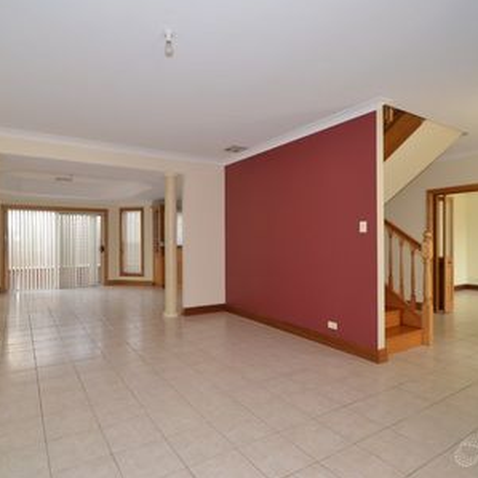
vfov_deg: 74.8
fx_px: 312
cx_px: 208
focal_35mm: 20
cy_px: 233
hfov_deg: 74.5
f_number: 4
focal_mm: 10
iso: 360
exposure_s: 1/60
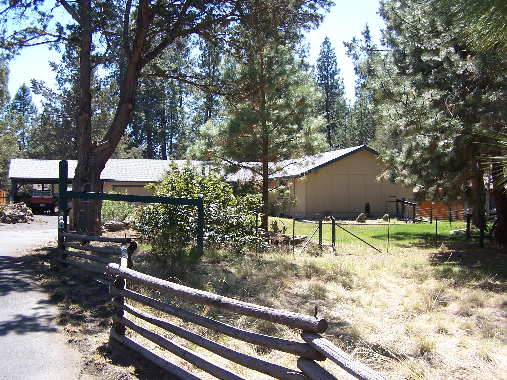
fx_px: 557
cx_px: 254
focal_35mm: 38
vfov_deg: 37.7
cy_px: 190
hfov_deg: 49.0
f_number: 2.8
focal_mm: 6.3
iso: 80
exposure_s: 1/320
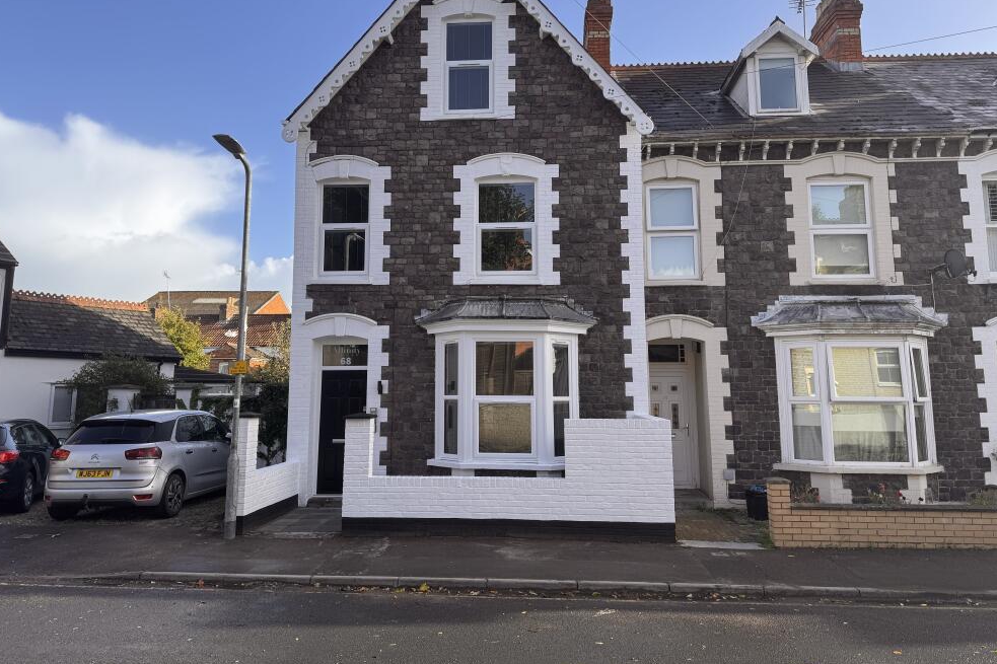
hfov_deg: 69.4
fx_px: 720
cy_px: 285
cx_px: 496
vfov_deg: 49.4
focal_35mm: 26
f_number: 1.78
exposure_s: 1/1193
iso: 80
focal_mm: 6.76
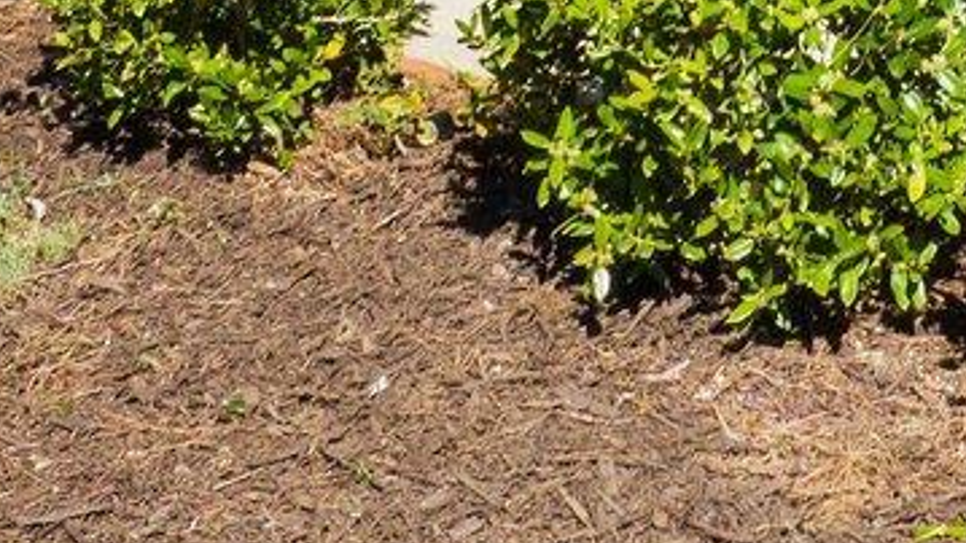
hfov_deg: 14.2
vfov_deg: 7.5
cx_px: 947
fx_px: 3817
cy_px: -894
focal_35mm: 149
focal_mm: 12.29
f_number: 5.6
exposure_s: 1/100
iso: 100
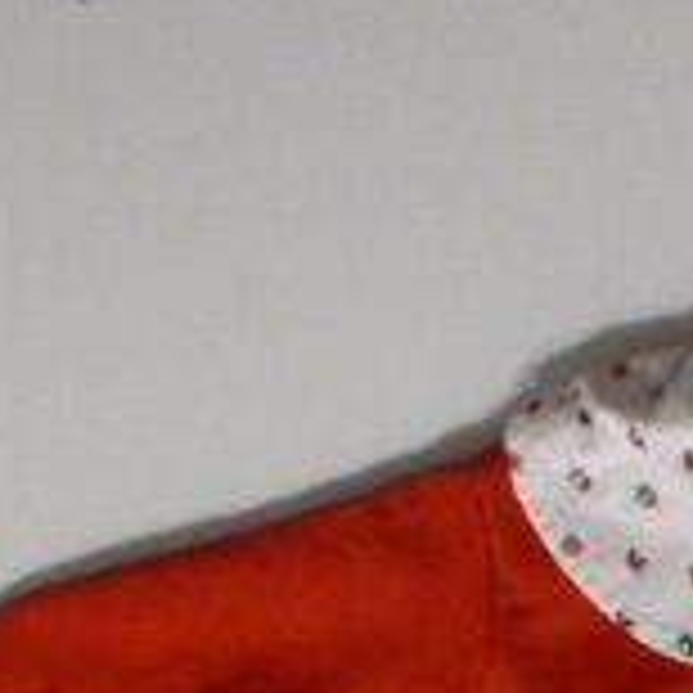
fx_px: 1744
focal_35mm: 77
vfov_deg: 21.7
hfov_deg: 19.9
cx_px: 986
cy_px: 688
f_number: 3.4
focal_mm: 4.8
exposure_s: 1/20
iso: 400
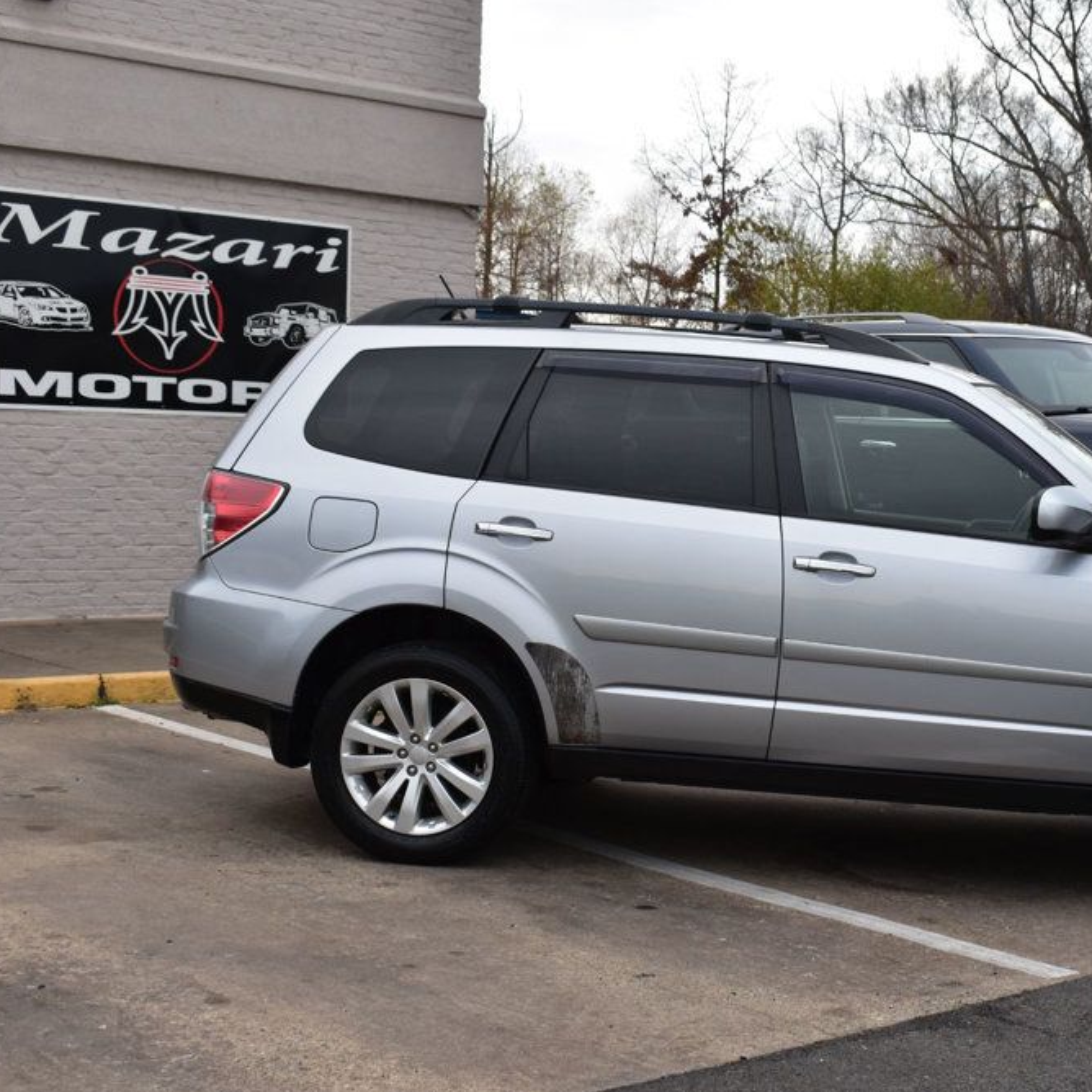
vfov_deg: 30.2
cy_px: 549
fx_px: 2022
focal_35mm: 57
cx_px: 791
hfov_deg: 29.8
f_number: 8
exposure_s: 1/60
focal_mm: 29
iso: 400
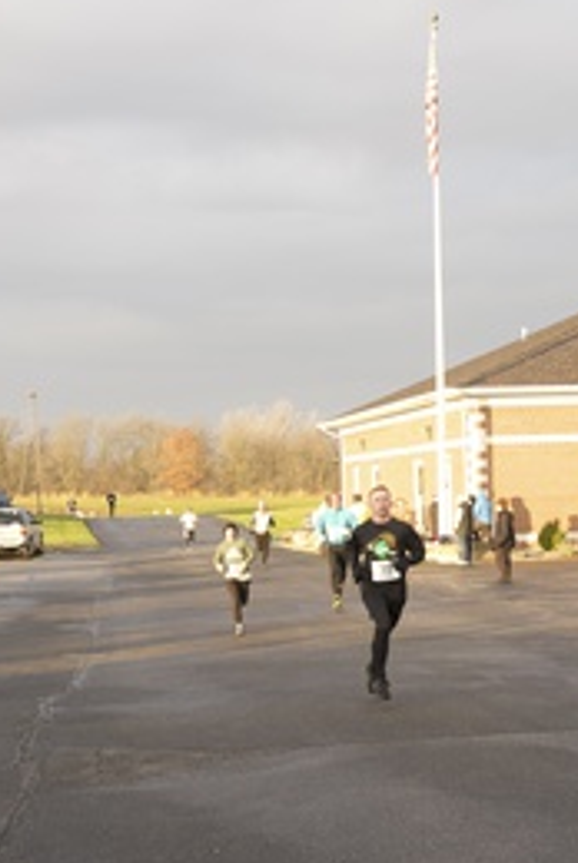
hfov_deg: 18.5
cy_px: 544
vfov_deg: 27.2
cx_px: 324
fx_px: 1777
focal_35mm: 74
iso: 200
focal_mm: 35
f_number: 4
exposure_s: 1/160
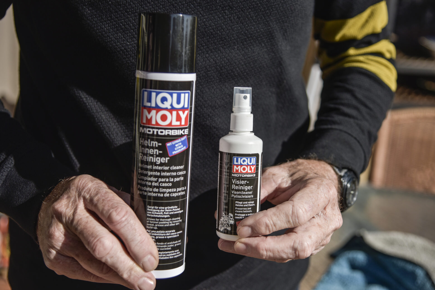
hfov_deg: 39.6
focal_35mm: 50
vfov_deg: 27.0
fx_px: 604
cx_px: 218
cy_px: 145
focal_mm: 50
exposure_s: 1/2500
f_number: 4
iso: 100
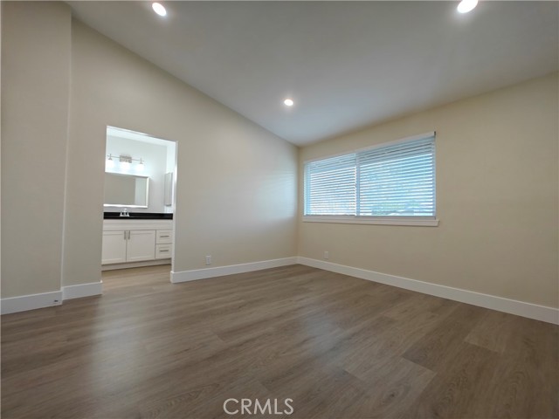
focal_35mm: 14
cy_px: 210
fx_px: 226
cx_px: 280
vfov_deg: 85.7
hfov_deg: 102.1
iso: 80
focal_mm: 2.59
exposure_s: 1/60
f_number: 2.2
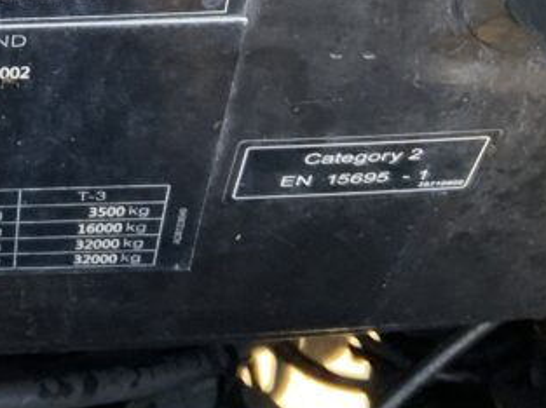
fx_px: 1497
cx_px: -75
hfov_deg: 19.7
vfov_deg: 15.1
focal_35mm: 95
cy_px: -63
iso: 50
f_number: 1.8
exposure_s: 1/122
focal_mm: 3
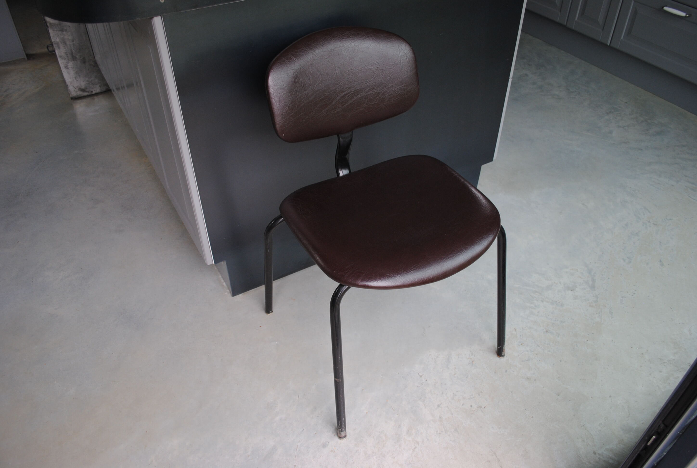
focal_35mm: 27
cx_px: 348
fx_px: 524
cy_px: 234
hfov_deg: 67.3
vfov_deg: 48.1
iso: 200
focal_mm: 18
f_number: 3.5
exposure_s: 1/50
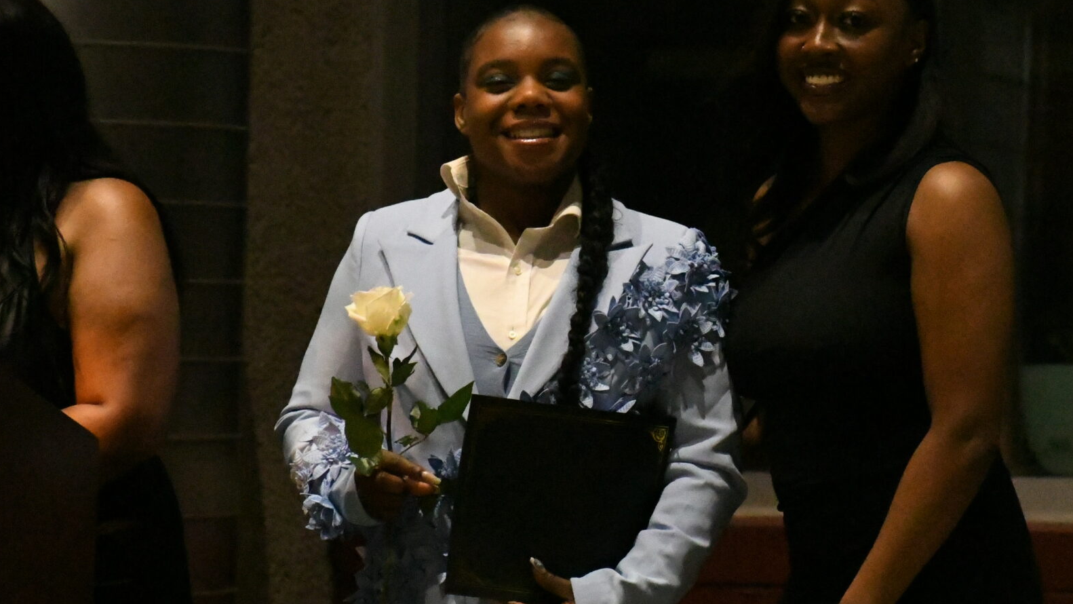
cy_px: 266
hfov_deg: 6.8
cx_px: 707
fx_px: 9044
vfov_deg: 3.8
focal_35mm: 318
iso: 25600
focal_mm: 125
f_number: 5
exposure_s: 1/320
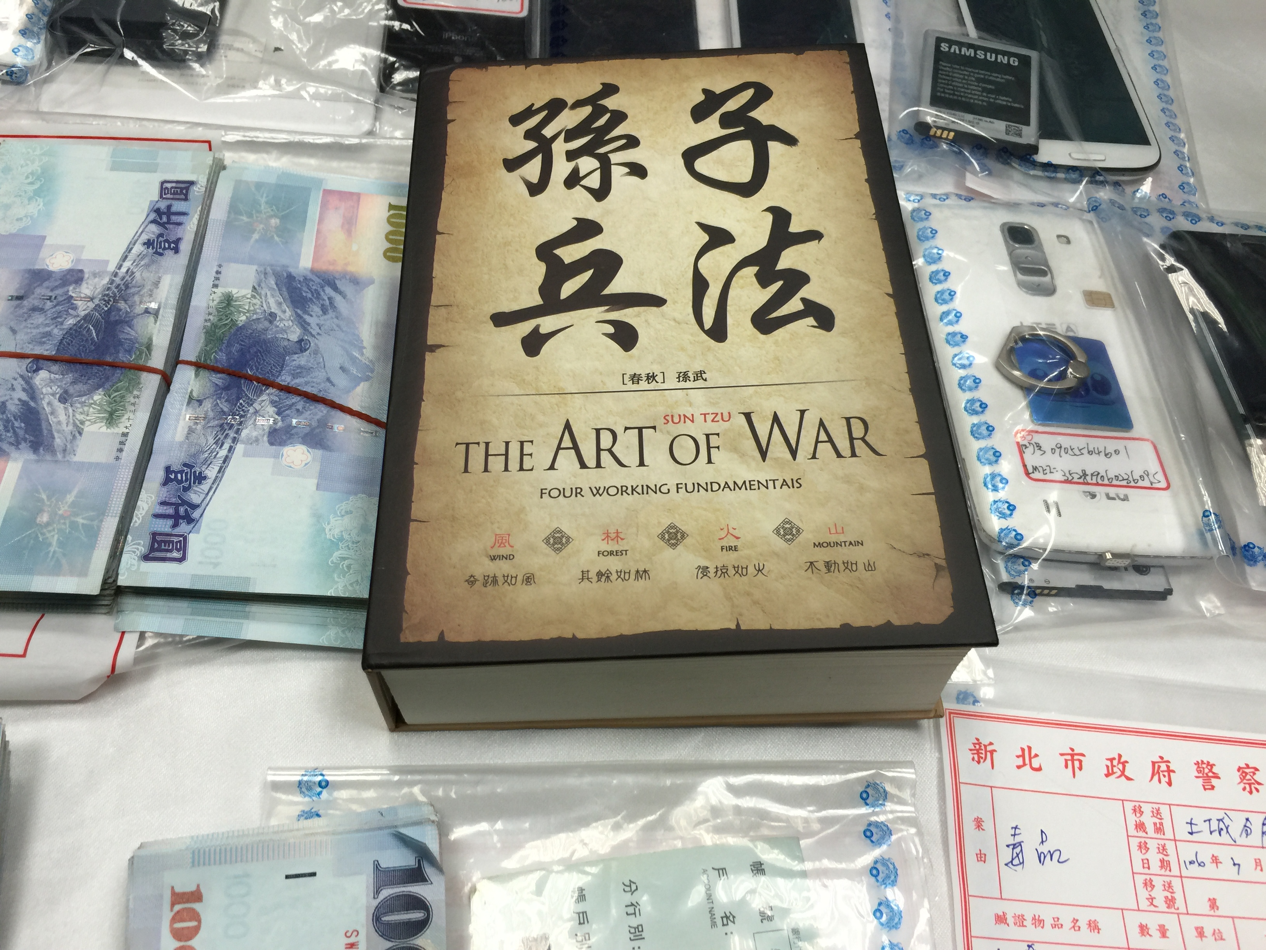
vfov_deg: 48.2
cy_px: 475
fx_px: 1061
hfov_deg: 61.7
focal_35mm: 29
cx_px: 633
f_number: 2.2
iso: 32
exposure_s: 1/40
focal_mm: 4.15
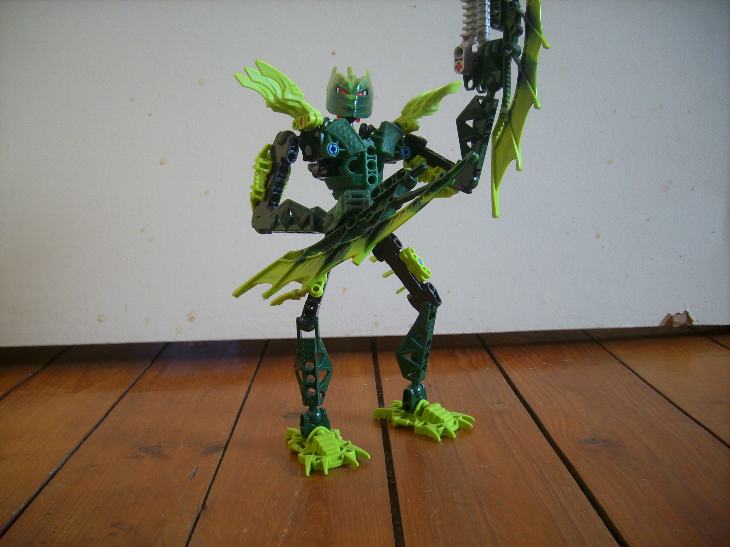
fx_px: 675
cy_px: 274
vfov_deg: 44.2
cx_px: 365
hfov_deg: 56.8
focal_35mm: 32
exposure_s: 1/7
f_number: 2.8
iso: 50
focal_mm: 5.99
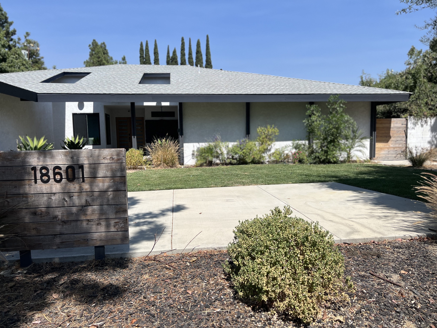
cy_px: 164
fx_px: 328
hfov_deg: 67.3
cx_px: 218
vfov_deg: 53.1
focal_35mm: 26
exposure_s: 1/4630
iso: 50
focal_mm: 5.7
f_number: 1.5
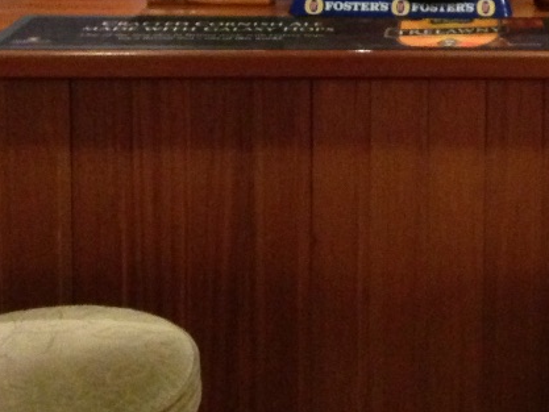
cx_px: 529
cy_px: -132
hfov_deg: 20.1
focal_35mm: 95
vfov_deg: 14.8
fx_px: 1507
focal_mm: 4.12
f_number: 2.4
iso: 640
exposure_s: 1/15
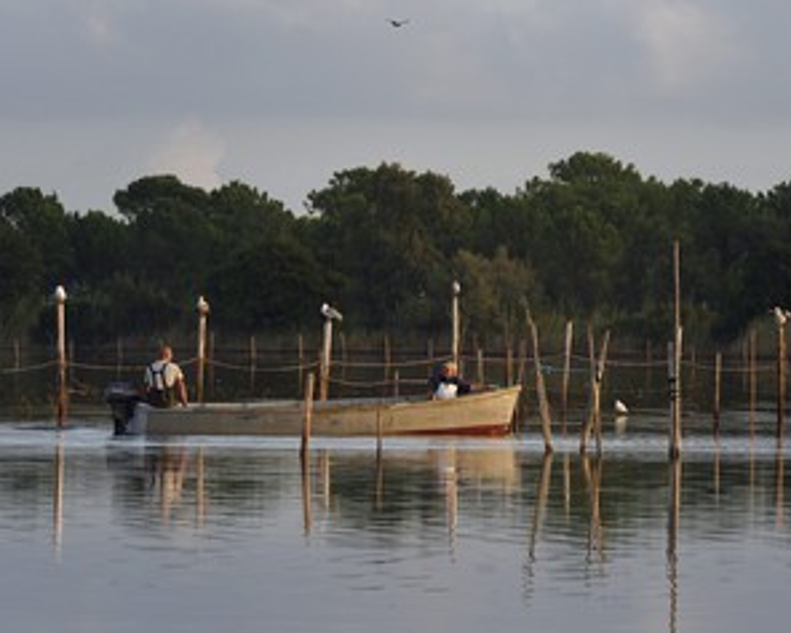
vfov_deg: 4.2
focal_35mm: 373
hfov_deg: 5.2
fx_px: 8735
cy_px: 304
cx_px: 476
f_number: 8
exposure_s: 1/320
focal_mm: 280
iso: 400
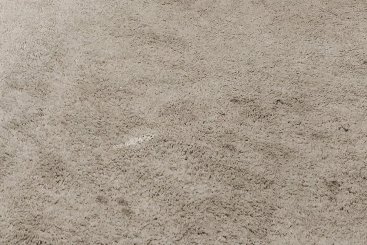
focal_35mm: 97
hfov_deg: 19.2
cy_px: -502
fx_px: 989
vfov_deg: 10.2
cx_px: -134
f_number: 8
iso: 250
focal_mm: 14
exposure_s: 1/20
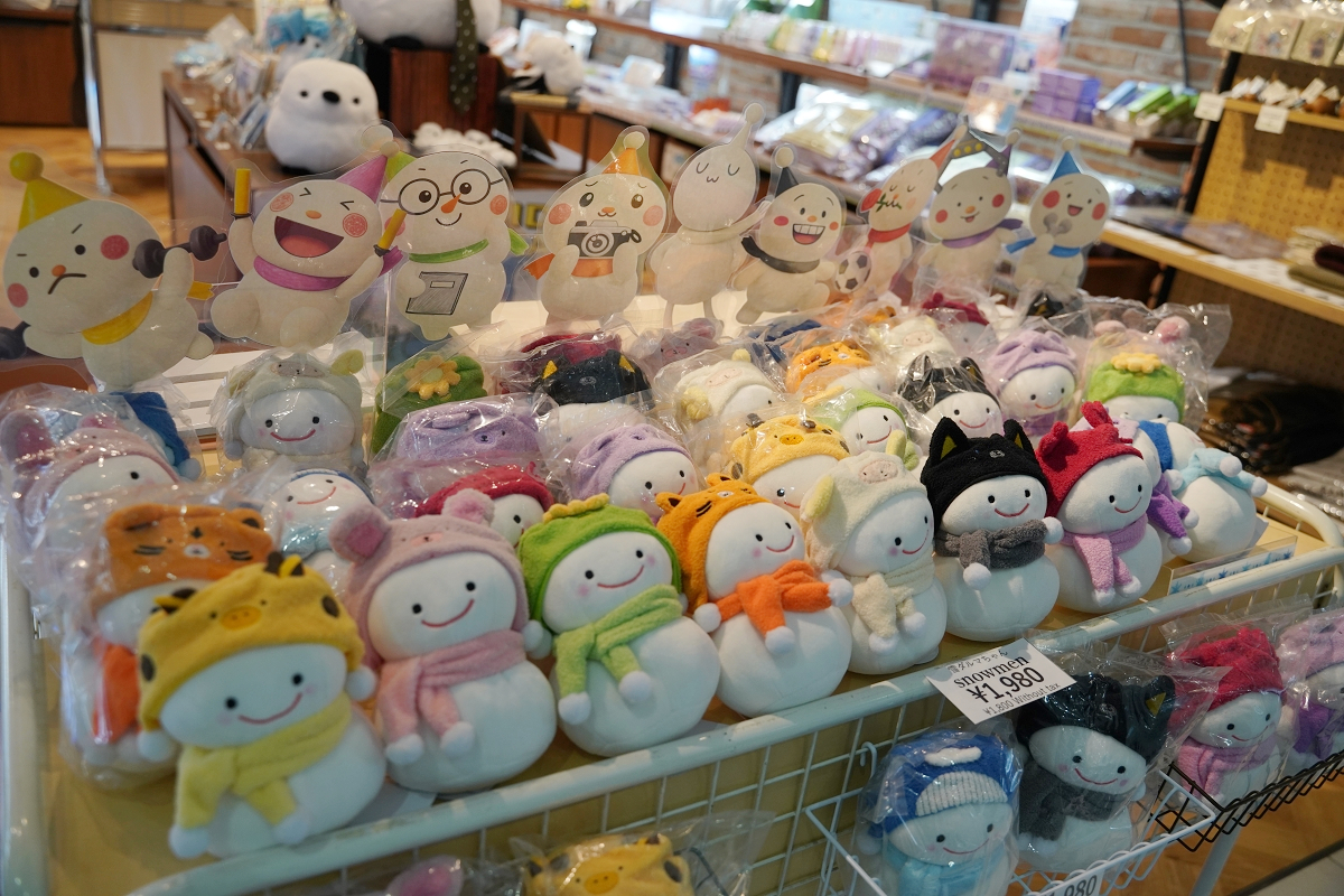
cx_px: 672
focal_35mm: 28
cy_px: 448
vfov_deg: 46.4
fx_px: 1045
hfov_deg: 65.5
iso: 800
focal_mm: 28
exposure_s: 1/160
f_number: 4
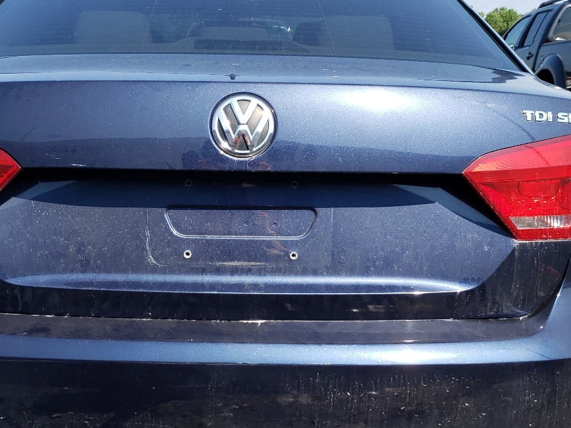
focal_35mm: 48
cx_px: 229
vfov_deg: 30.2
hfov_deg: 39.5
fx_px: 792
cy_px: 252
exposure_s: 1/1667
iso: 50
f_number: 1.5
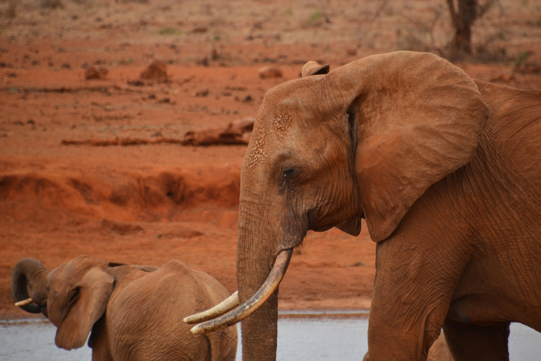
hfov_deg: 5.1
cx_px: 270
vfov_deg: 3.4
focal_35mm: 405
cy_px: 180
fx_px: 6086
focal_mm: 270
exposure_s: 1/500
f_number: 6.3
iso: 280
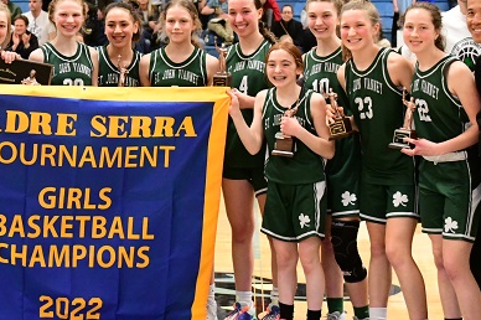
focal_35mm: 99
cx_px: 172
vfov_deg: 13.8
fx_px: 1322
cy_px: 104
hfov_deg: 20.6
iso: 6400
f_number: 2.8
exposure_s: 1/400
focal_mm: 32
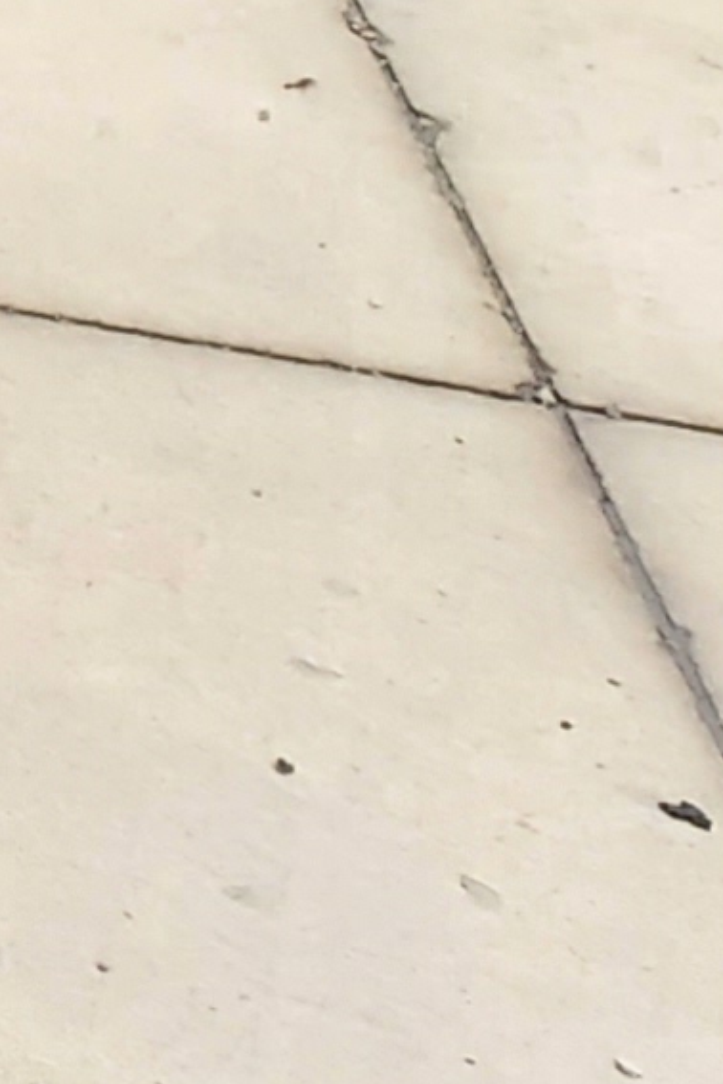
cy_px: -1447
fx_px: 5302
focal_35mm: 176
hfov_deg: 5.7
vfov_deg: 10.3
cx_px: -2892
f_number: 1.8
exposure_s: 1/139
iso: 40
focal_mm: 4.6
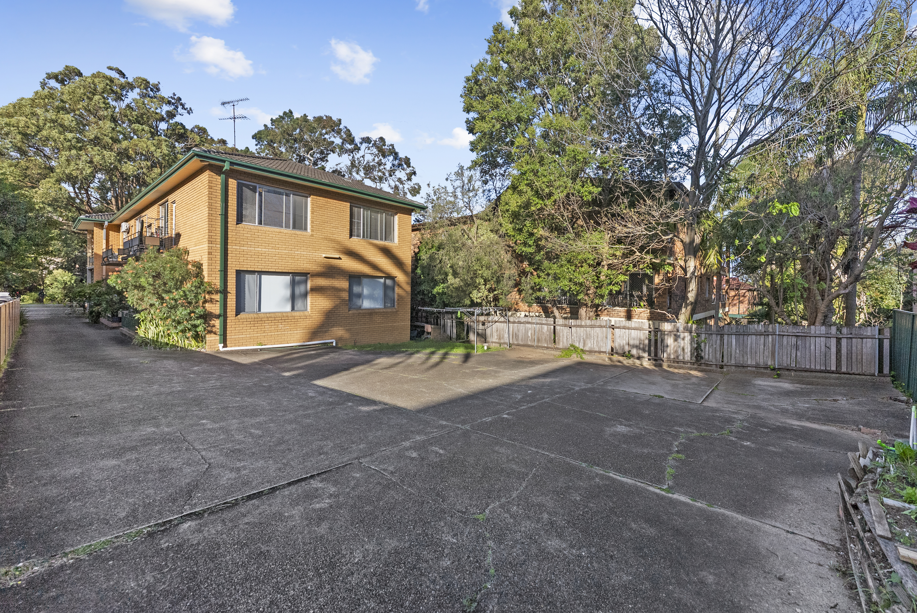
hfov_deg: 104.2
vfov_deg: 81.3
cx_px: 458
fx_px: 357
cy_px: 306
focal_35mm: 14
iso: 800
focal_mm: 14
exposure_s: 1/3200
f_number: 4
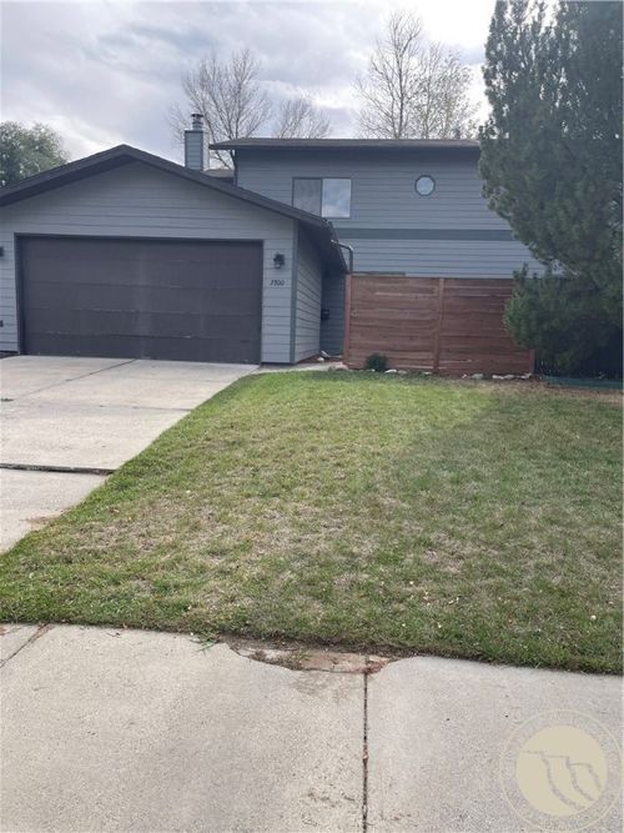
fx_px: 625
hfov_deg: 53.0
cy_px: 416
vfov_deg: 67.3
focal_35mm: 26
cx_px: 312
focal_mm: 4.2
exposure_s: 1/1135
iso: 32
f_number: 1.6
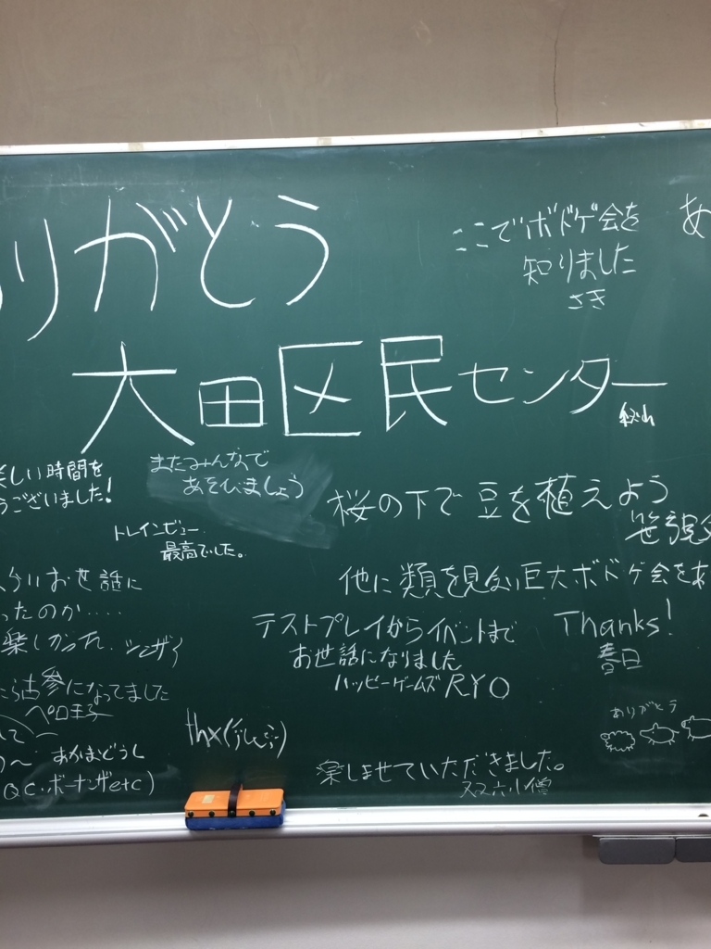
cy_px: 474
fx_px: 794
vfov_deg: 61.7
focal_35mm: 29
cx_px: 356
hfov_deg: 48.2
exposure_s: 1/30
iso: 50
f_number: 2.2
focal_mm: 4.15
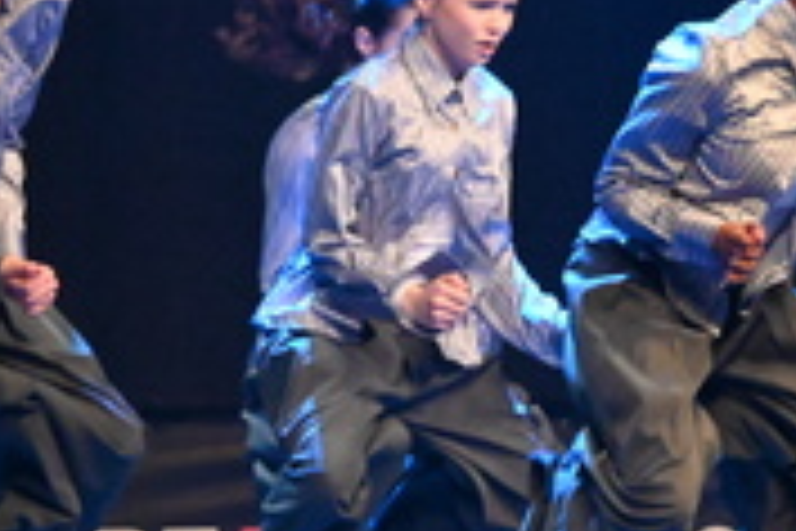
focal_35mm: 364
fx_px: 8048
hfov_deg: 5.7
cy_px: 279
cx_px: 765
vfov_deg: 3.8
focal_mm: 140
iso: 25600
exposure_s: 1/320
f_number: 8
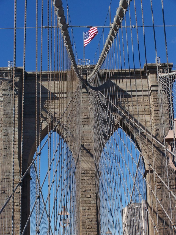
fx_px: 556
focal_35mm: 82
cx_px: 88
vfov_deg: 23.8
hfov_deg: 18.0
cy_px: 118
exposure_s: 1/750
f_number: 4.5
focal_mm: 13.7
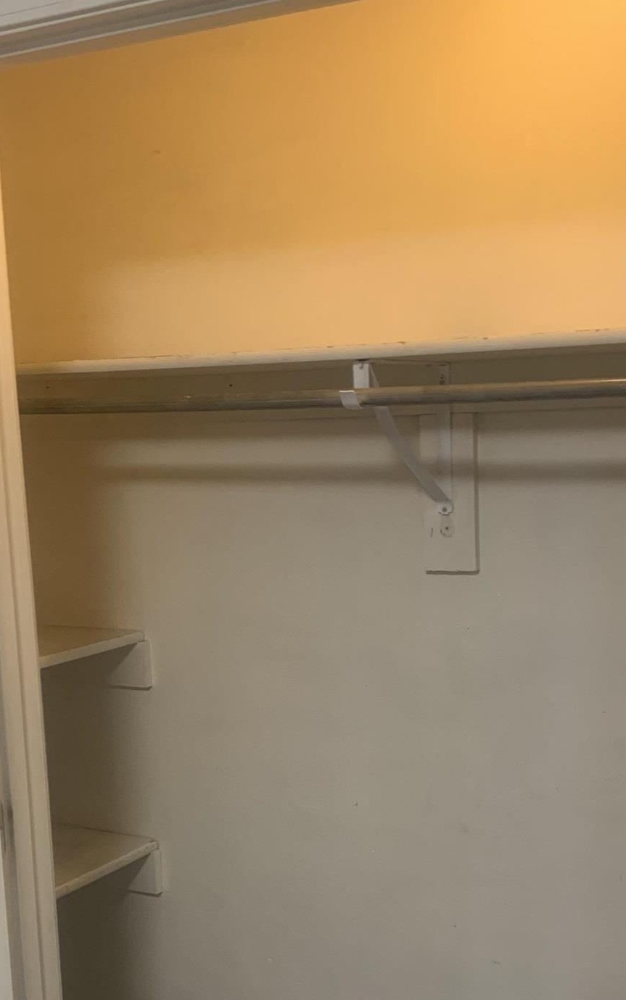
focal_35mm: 46
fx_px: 1255
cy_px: 696
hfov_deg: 28.0
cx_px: 346
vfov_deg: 42.7
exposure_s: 1/60
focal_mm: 4.25
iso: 125
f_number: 1.8
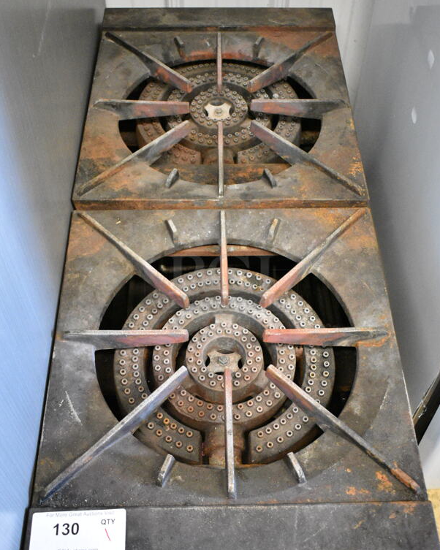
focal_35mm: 41
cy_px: 273
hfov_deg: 36.5
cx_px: 221
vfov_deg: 44.8
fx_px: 668
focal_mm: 24
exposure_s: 1/60
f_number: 4
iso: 6400
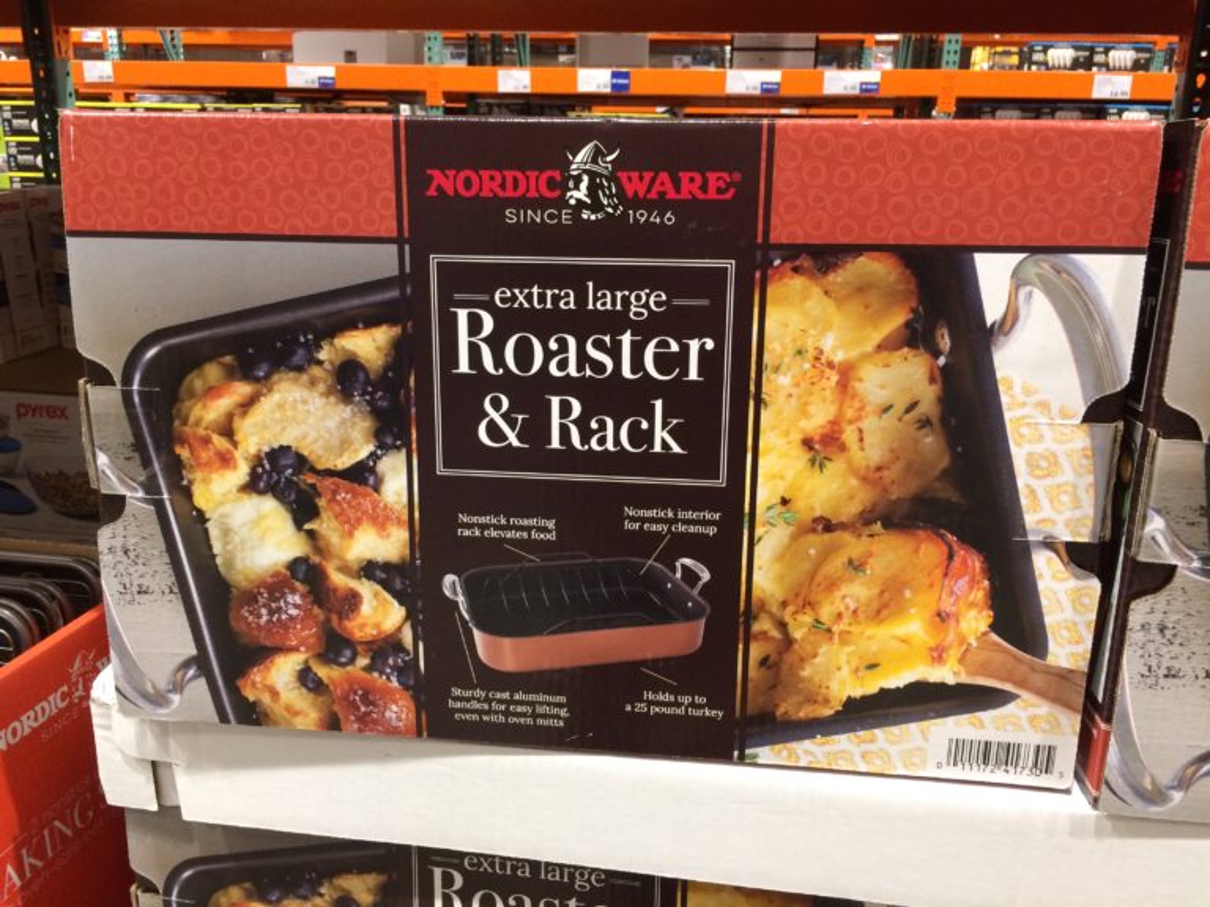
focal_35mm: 29
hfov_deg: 61.7
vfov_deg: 48.2
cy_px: 454
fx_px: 1014
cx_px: 605
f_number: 2.2
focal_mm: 4.15
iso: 200
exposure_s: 1/33
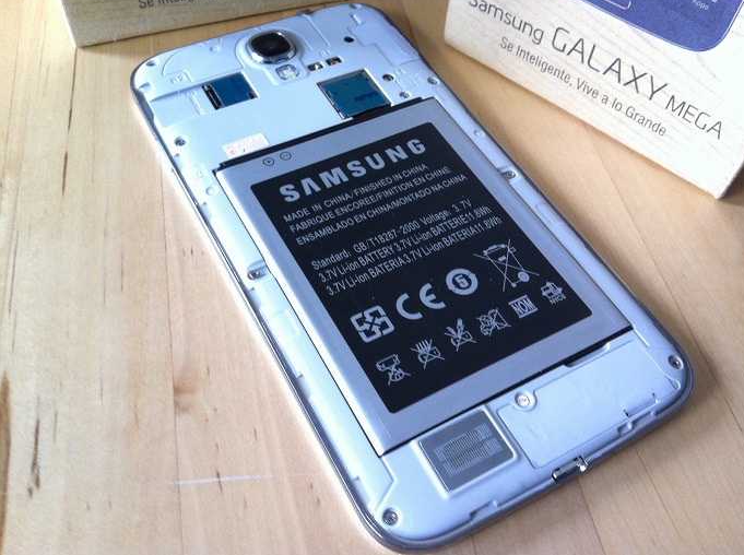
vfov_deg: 39.5
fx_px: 772
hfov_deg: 51.4
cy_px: 271
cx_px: 381
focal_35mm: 36
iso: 100
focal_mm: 3.85
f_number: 2.8
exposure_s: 1/15
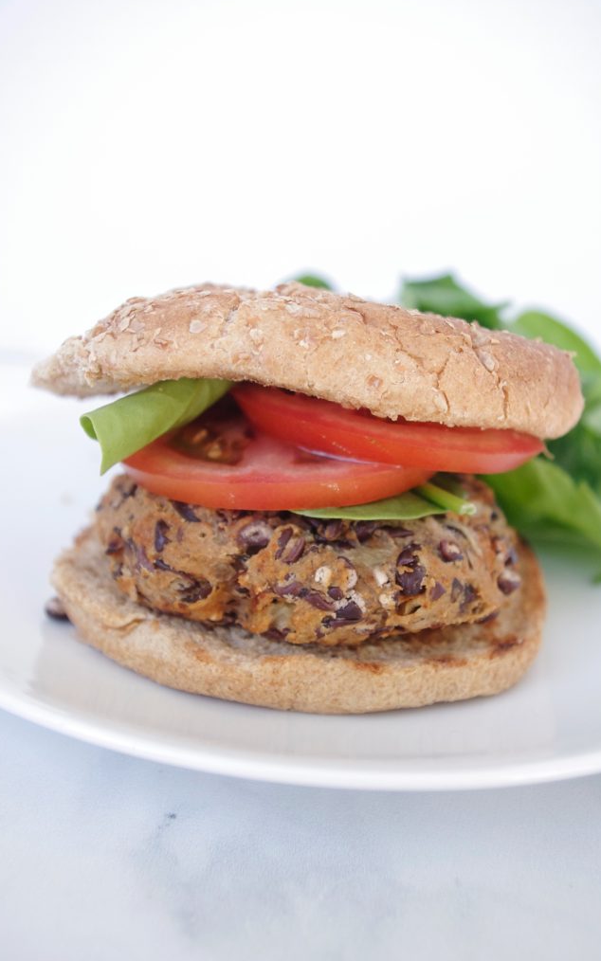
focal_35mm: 37
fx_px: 969
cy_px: 477
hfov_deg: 34.4
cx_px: 300
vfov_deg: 52.7
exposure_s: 1/400
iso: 800
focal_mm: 24.38
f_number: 5
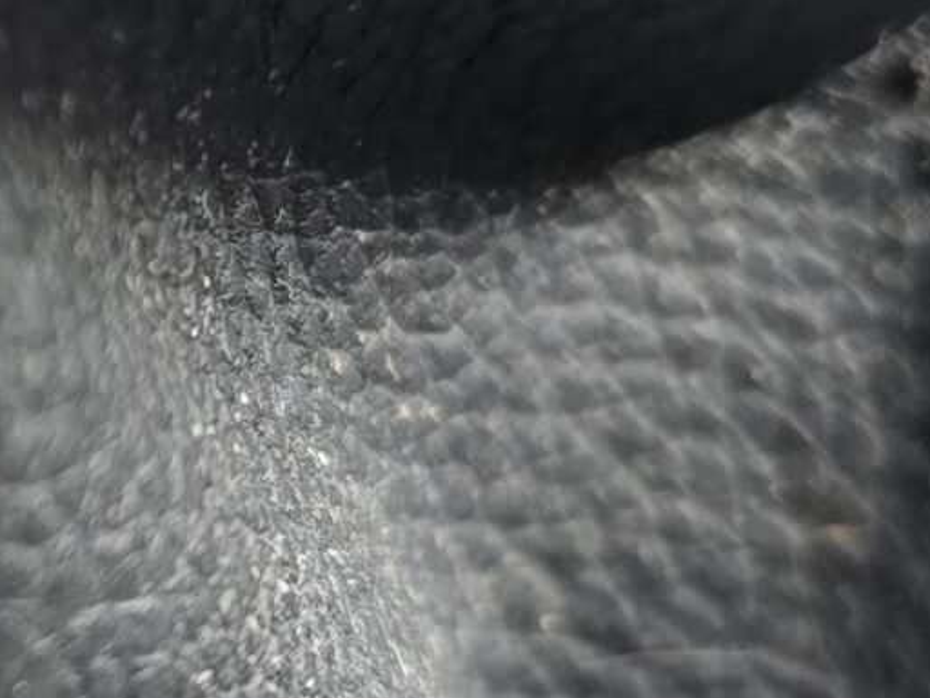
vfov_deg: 12.8
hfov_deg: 15.9
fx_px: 3090
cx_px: -394
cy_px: 174
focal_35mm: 115
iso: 1000
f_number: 1.7
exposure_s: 1/120
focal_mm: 6.3
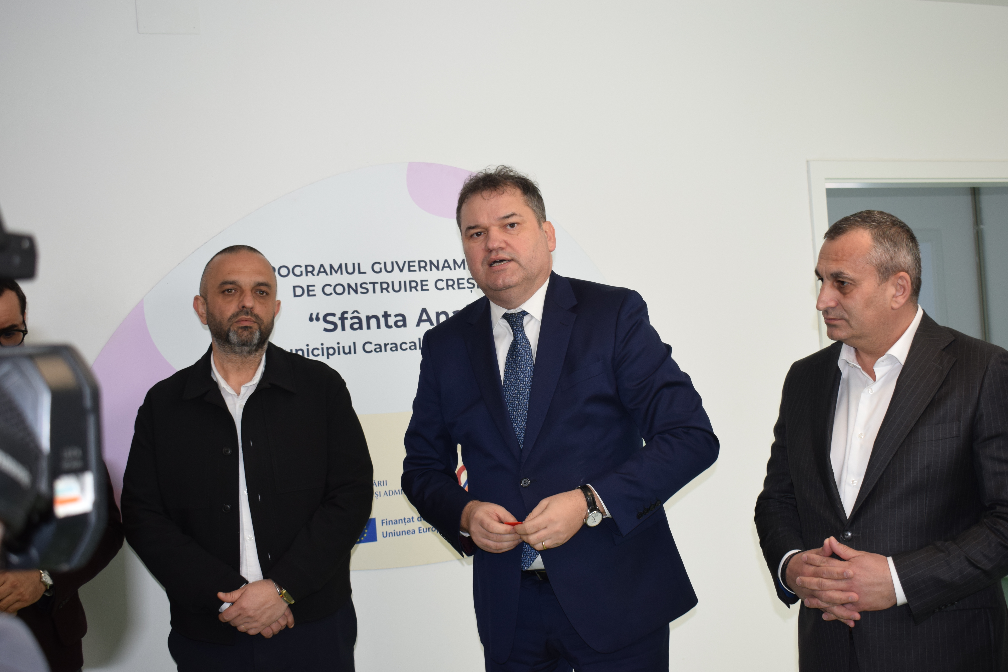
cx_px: 509
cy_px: 343
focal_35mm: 46
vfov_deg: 29.2
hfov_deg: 42.7
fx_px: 1288
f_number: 5.6
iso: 500
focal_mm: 30
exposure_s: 1/125
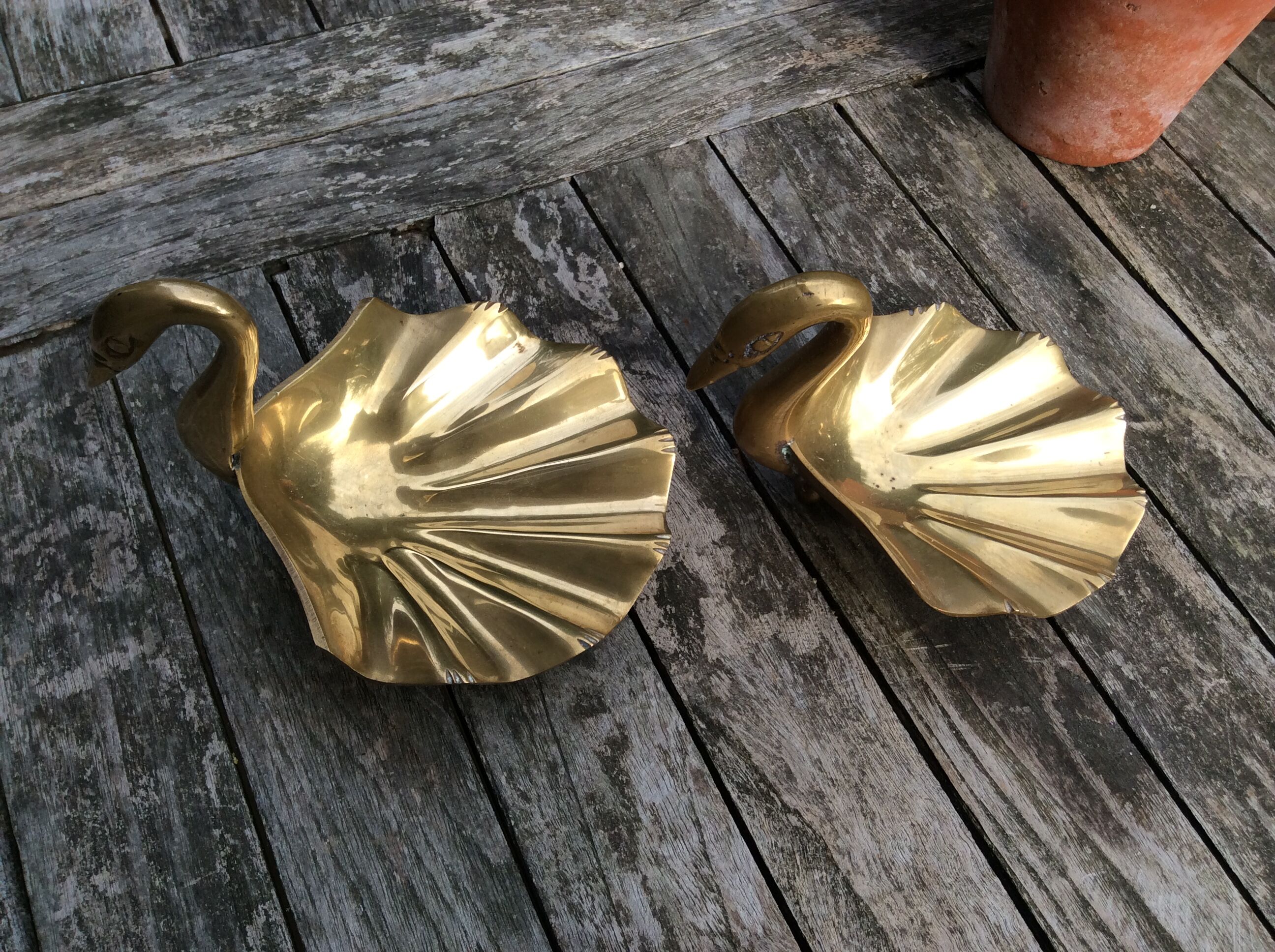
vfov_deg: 44.1
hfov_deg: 56.9
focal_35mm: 32
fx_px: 1177
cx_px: 638
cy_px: 476
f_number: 2.4
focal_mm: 3.3
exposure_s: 1/443
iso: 32
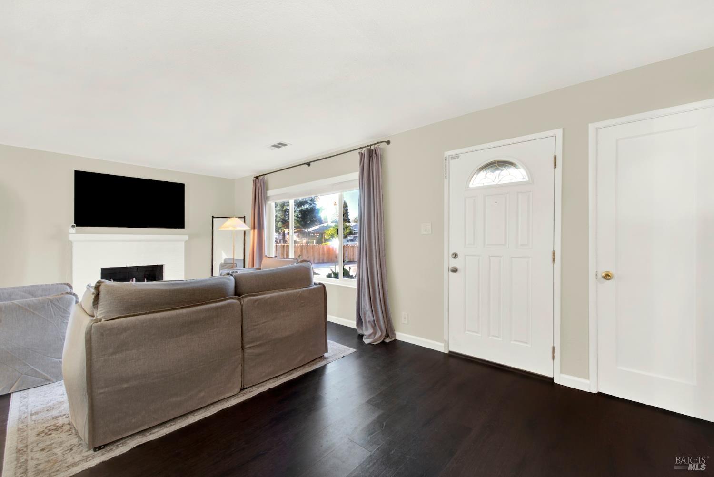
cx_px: 357
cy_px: 238
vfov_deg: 81.3
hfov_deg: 104.2
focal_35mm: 14
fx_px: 278
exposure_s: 1/4
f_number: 14
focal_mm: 14
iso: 100
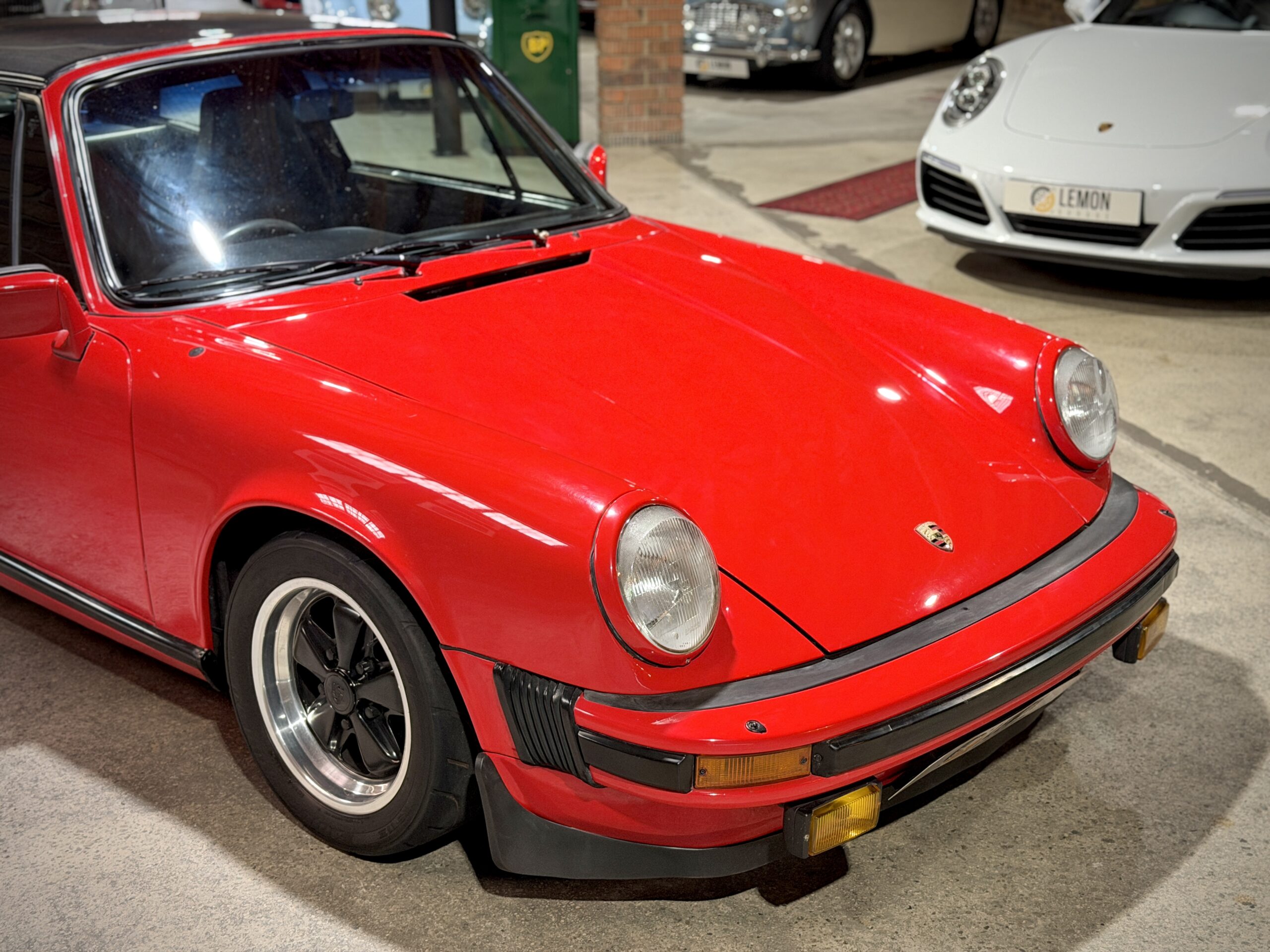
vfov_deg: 30.3
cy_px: 476
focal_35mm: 48
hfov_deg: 39.7
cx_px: 635
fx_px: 1761
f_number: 1.78
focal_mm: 6.76
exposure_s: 1/33
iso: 200
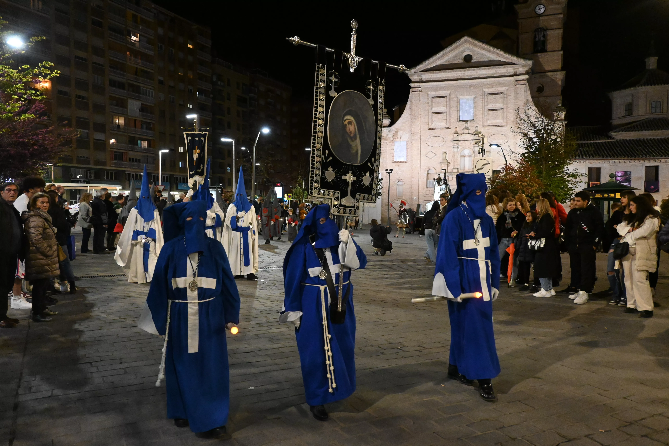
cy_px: 223
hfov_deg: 63.2
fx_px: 544
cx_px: 334
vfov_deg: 44.6
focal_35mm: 29
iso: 6400
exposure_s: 1/80
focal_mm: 19.5
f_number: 4.5
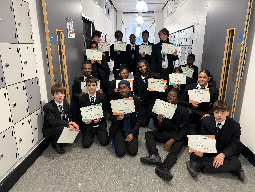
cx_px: 128
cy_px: 96
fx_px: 177
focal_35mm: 24
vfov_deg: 56.8
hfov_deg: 71.6
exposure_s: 1/50
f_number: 1.78
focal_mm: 6.76
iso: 400
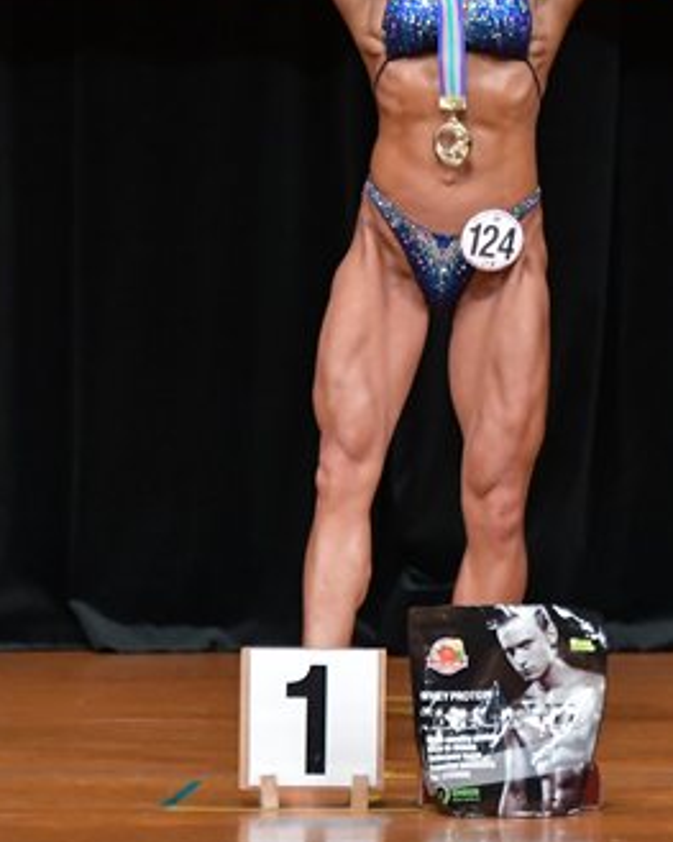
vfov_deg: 3.1
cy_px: 230
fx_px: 15693
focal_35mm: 630
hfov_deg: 2.5
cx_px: 513
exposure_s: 1/400
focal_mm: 190
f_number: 5.6
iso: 4000
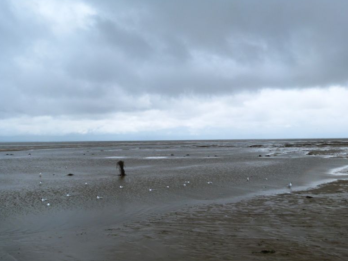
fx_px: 372
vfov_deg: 38.7
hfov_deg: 50.1
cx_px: 176
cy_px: 130
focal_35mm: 37
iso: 100
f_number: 5.6
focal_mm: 6.3
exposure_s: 1/320
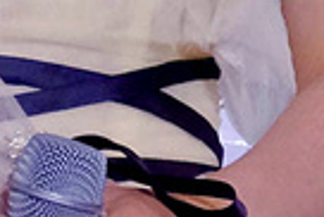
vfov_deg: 1.2
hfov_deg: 1.8
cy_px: -454
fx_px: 10181
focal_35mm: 1130
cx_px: -91
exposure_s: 1/160
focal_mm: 113.8
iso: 2000
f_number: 6.4
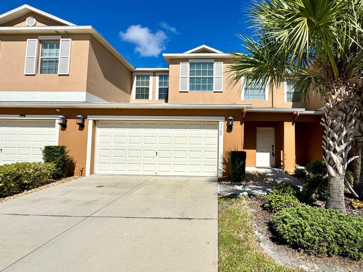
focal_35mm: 17
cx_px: 213
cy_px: 140
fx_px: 178
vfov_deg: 74.7
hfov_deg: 90.1
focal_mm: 2.22
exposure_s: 1/4367
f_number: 2.2
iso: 32
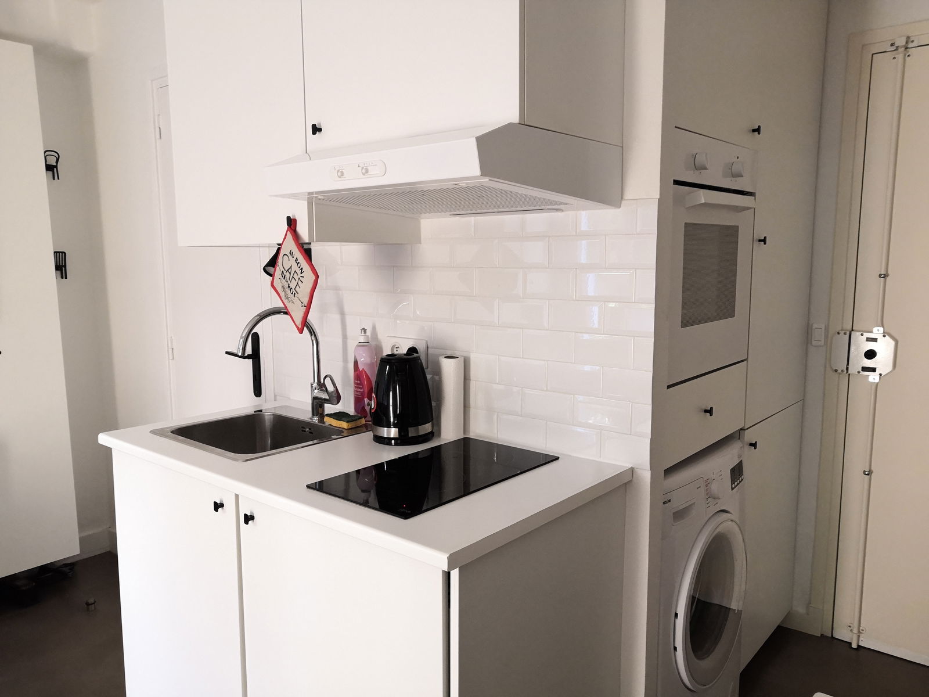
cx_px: 464
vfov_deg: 51.4
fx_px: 725
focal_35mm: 27
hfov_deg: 65.3
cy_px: 348
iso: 400
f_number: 1.8
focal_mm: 3.95
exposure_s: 1/33.3
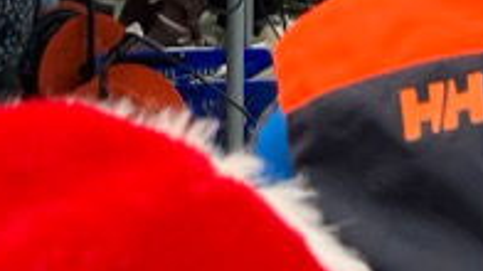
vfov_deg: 7.1
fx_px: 1997
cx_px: 214
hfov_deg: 13.8
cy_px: -461
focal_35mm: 156
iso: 50
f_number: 1.8
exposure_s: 1/121
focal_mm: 3.99
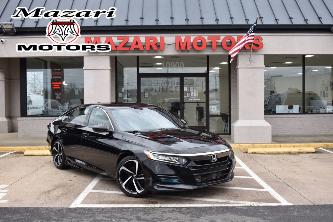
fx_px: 374
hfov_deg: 47.9
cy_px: 111
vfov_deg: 33.0
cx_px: 166
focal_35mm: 40
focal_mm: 27
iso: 250
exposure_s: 1/125
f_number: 5.6
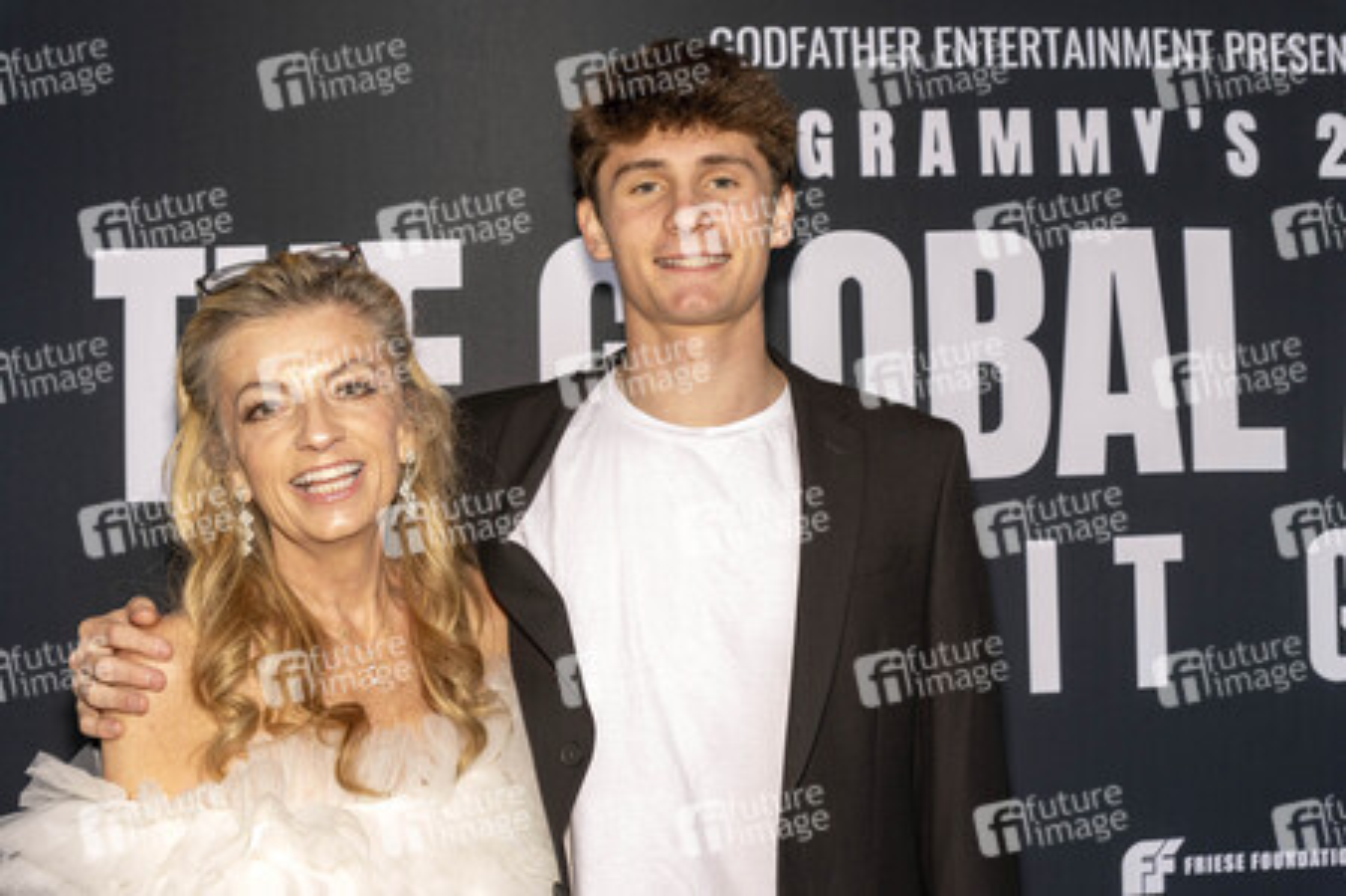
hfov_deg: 42.8
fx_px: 1719
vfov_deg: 29.2
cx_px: 673
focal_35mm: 46
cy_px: 448
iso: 800
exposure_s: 1/200
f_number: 5.6
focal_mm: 46
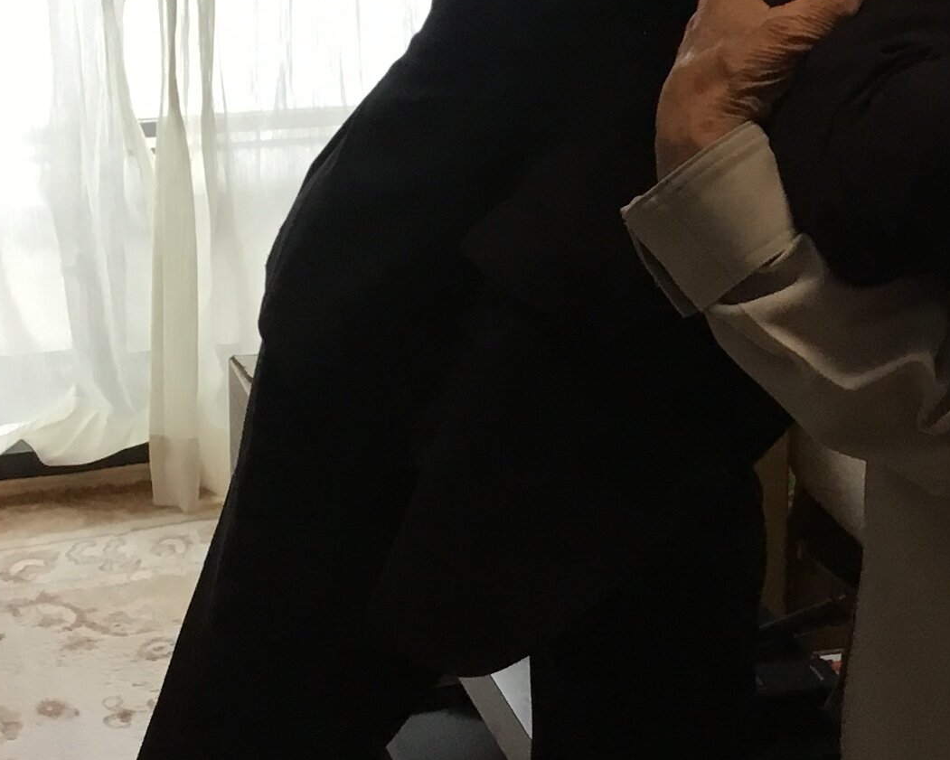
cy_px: 38
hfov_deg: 20.2
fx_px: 2643
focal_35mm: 94
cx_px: 716
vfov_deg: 16.1
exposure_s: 1/40
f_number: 2.4
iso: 32
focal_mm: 3.3
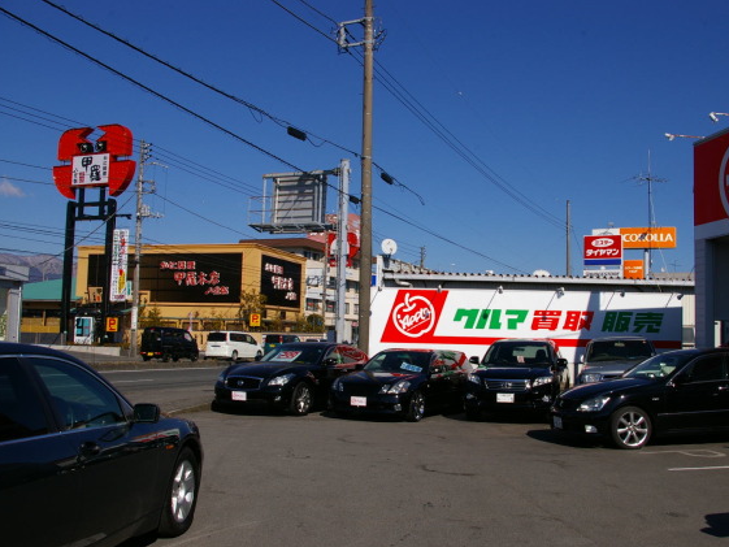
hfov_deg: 53.1
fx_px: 728
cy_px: 274
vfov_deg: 41.2
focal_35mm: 35
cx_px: 408
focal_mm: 21
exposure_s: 1/250
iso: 200
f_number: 13
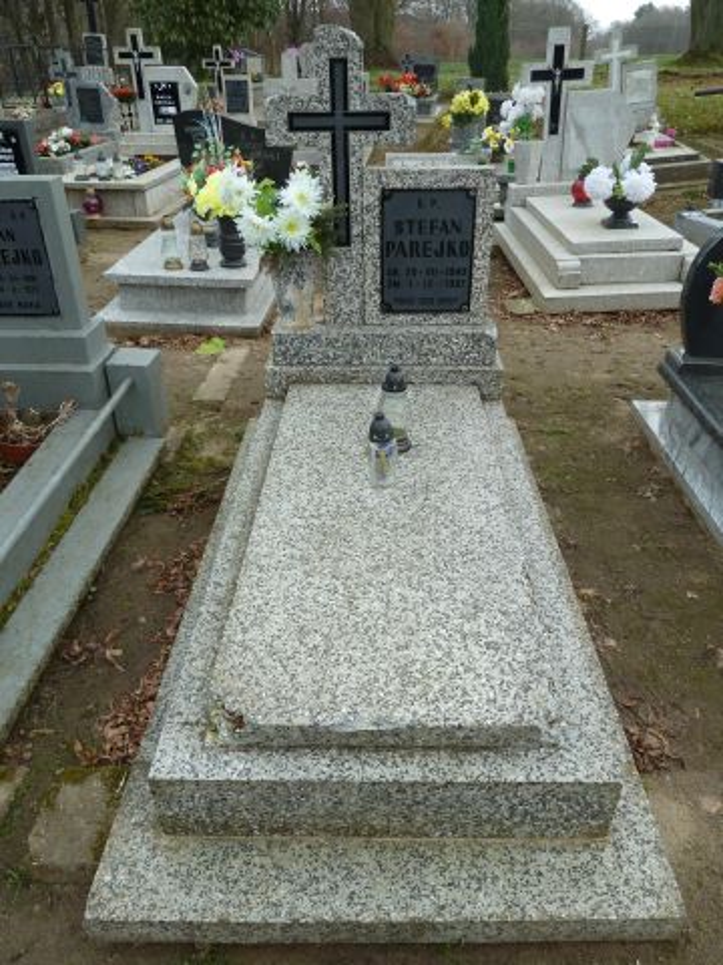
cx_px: 362
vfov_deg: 69.4
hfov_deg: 54.9
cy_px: 482
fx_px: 696
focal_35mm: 25
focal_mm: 4.1
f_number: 4
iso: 125
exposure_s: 1/250
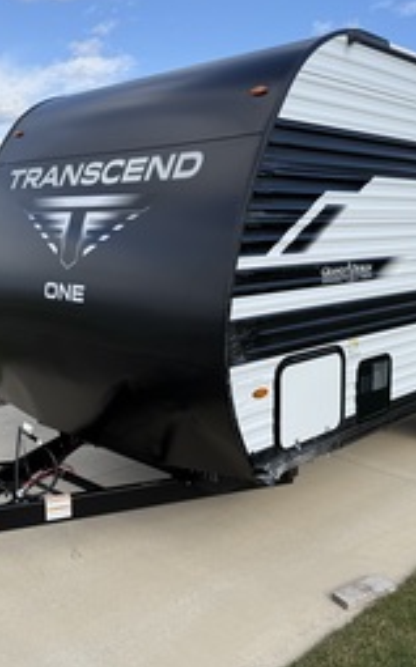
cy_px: 328
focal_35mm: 35
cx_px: 230
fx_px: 636
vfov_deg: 55.4
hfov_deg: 36.2
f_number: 1.78
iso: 80
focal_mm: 6.76
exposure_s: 1/3021
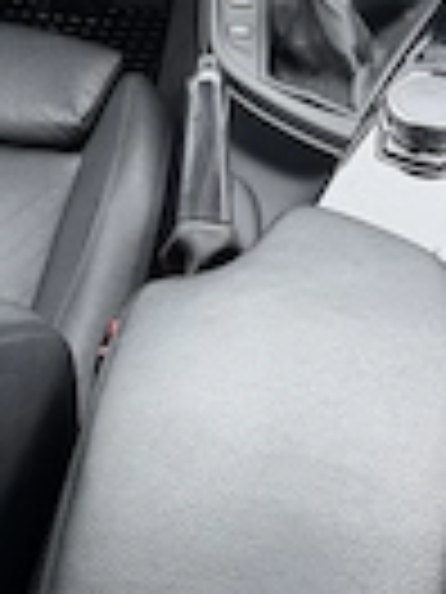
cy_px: -202
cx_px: 153
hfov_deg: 20.1
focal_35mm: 73
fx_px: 1254
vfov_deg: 23.3
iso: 80
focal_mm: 6.76
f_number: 1.78
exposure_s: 1/121
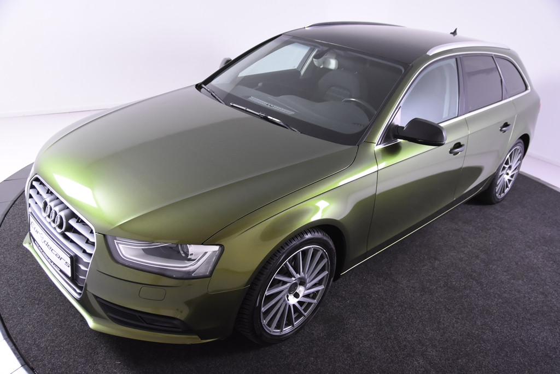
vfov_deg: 43.6
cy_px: 187
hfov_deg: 61.9
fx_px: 467
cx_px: 280
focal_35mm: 30
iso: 1600
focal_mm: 20
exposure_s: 1/50
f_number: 3.5
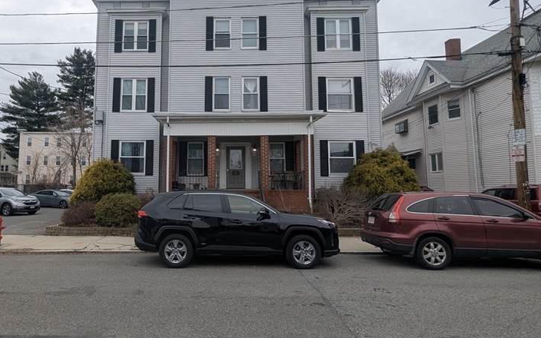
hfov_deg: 83.5
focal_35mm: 20
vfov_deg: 59.6
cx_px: 205
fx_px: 295
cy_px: 157
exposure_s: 1/544
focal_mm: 1.95
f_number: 2.2
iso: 47
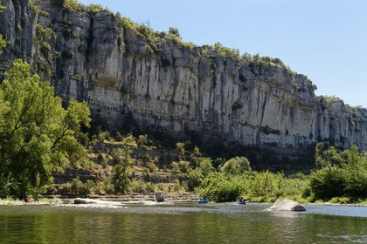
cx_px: 184
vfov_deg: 24.6
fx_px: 561
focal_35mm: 55
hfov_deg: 36.2
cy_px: 122
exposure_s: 1/320
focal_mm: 55
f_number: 7.1
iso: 200
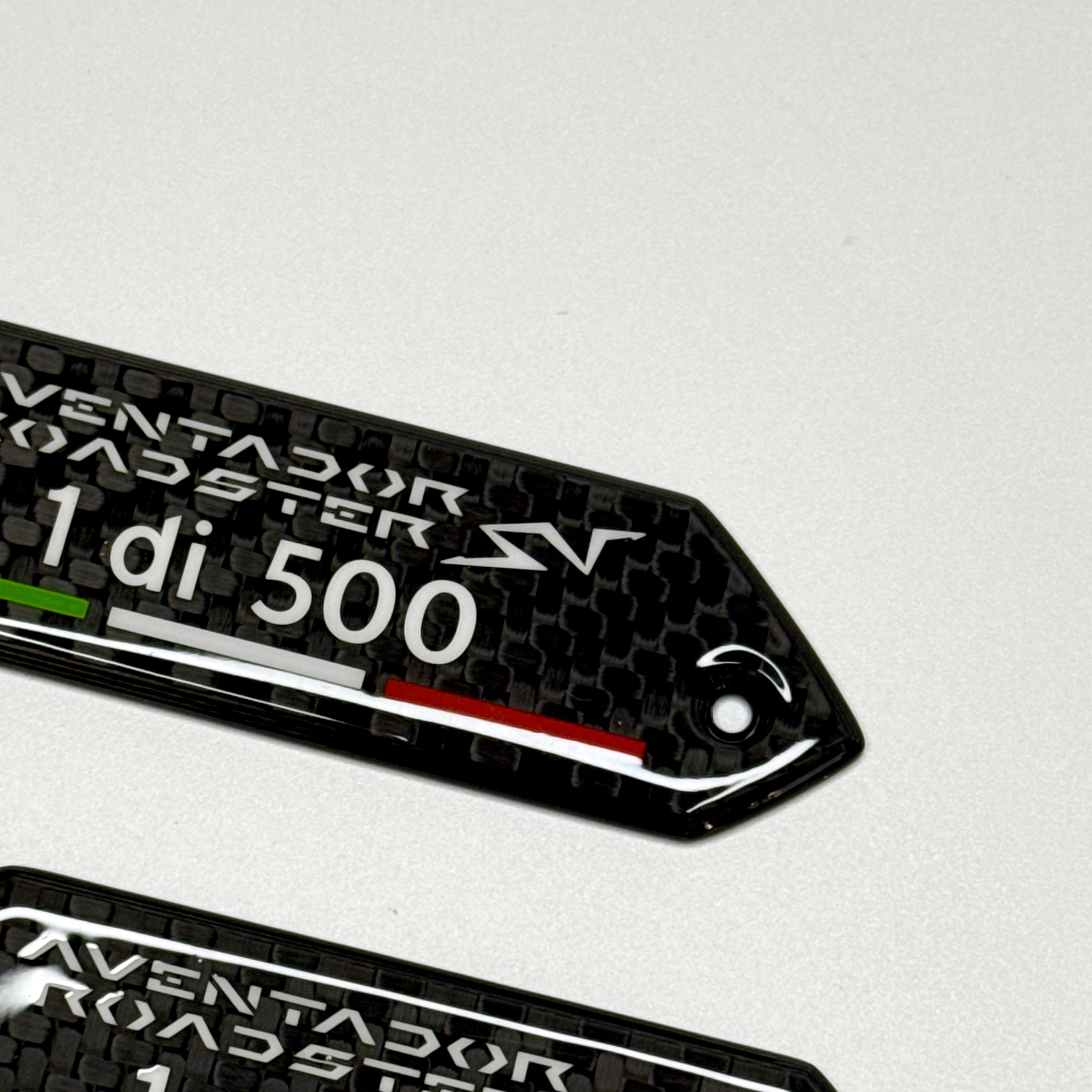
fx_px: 3712
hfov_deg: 16.7
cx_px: 368
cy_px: 760
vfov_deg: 16.7
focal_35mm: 104
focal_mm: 6.76
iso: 50
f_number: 1.78
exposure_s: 1/100
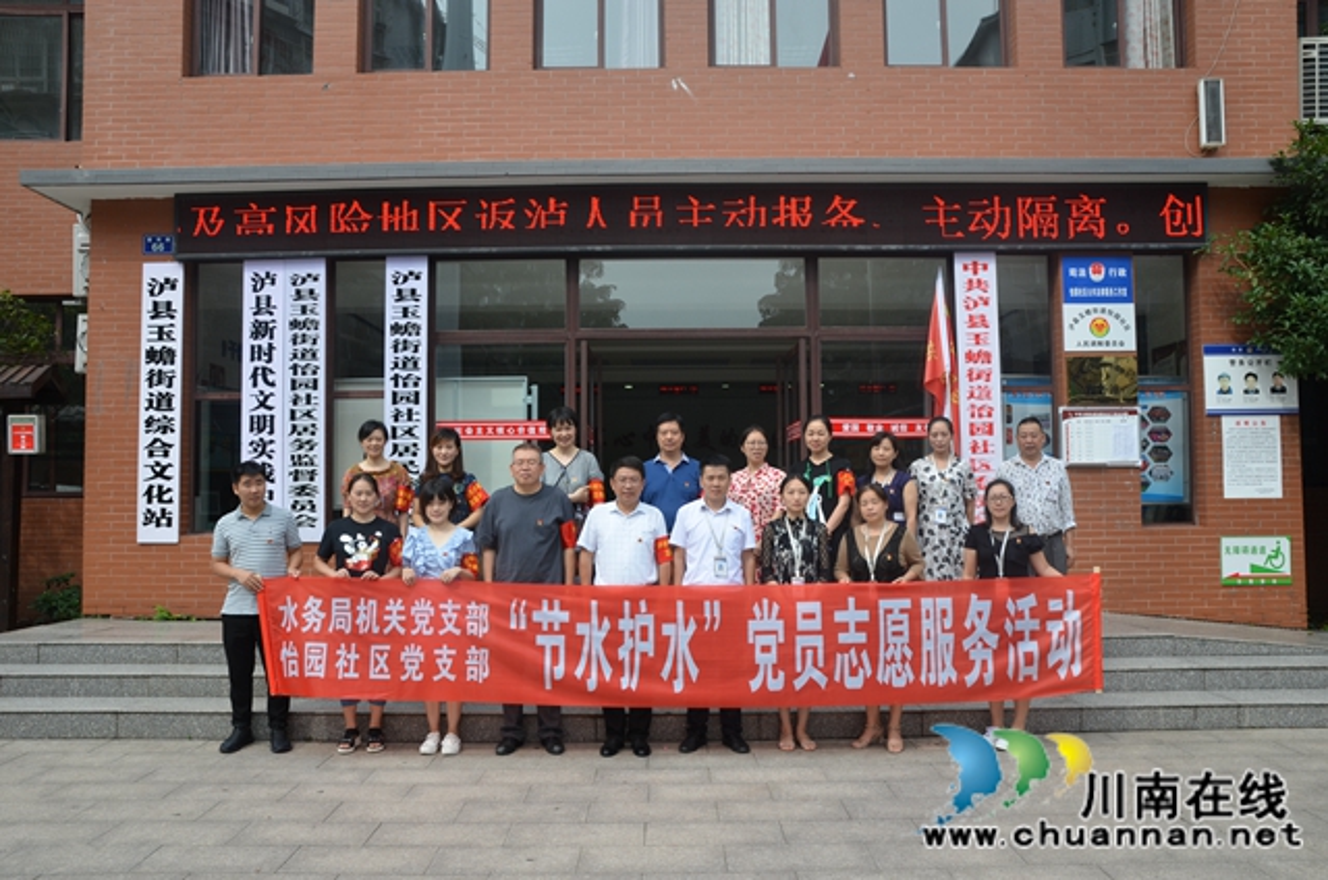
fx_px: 1104
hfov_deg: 62.0
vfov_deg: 43.4
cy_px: 440
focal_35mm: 30
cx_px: 664
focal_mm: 20
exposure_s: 1/250
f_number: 8
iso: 200
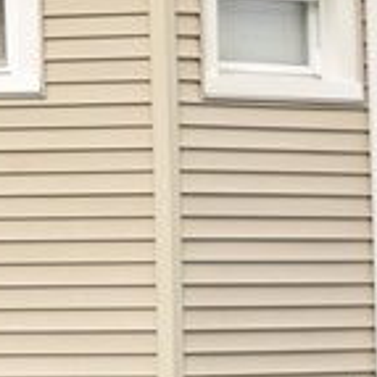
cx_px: -417
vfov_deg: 6.4
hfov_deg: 6.2
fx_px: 3364
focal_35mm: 273
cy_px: -99
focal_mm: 30
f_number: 6.3
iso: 100
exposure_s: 1/125
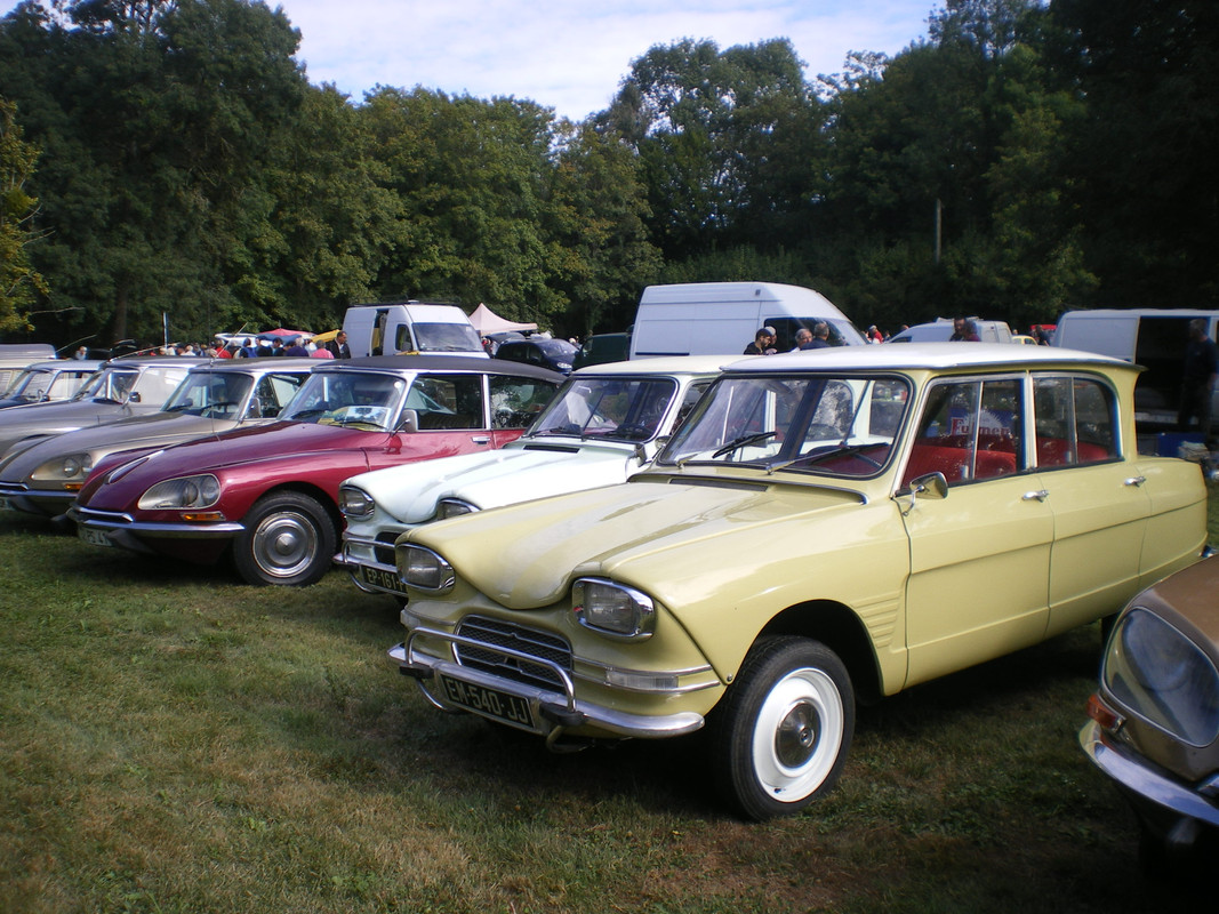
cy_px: 457
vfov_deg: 39.6
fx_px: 1268
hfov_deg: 51.4
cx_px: 610
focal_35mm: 36
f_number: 4.6
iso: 50
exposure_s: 1/200
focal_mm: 6.3
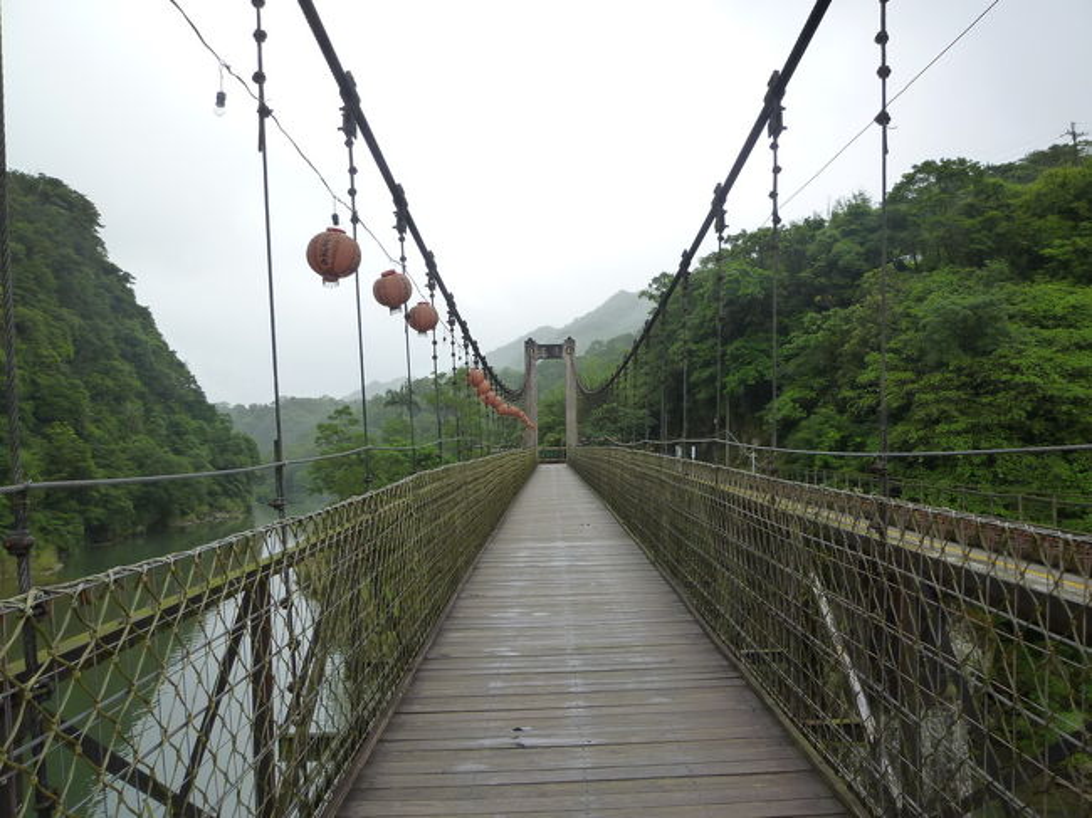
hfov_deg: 69.4
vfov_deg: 54.8
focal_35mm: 25
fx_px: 788
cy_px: 409
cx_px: 546
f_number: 4
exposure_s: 1/320
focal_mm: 4.5
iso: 125
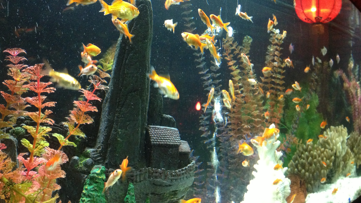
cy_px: 80
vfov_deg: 30.3
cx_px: 181
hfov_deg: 51.6
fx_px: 373
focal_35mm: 39
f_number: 2.4
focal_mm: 4.28
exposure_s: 1/15
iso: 400
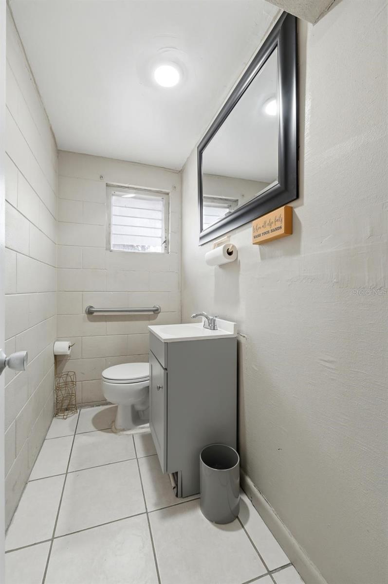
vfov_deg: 100.5
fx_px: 243
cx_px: 194
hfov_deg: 77.2
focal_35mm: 15
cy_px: 292
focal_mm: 10
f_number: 7.1
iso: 100
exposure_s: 1/80
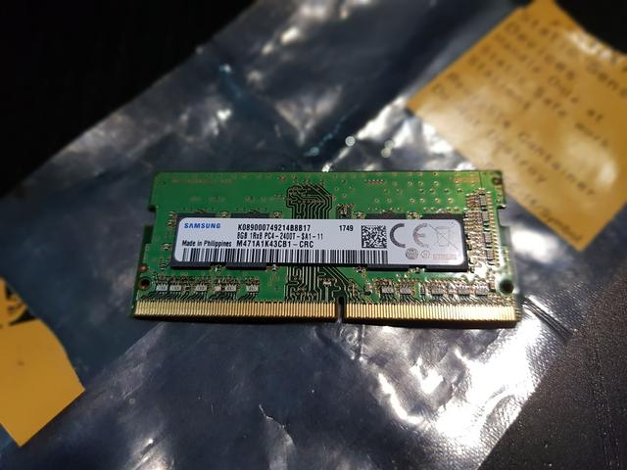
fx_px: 471
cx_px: 314
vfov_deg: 53.1
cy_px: 235
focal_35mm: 26
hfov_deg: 67.3
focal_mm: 4.2
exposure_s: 1/13
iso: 200
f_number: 1.7
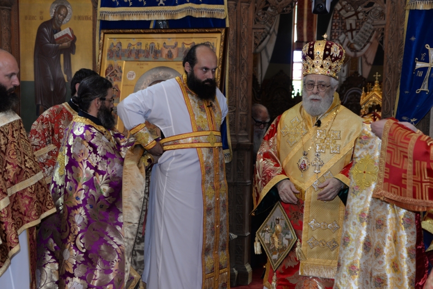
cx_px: 216
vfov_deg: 20.9
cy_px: 144
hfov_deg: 30.9
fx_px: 782
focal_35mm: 65
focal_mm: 65
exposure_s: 1/80
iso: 1000
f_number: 5.6
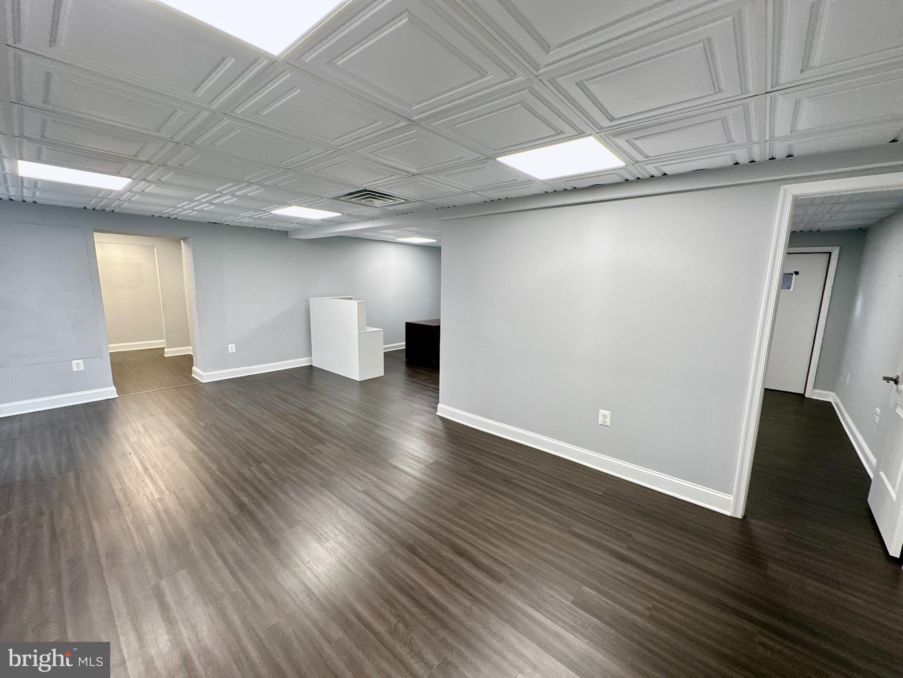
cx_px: 452
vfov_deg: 85.7
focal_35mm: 14
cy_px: 339
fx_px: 365
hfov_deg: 102.1
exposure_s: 1/120
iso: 125
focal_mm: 2.22
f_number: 2.2
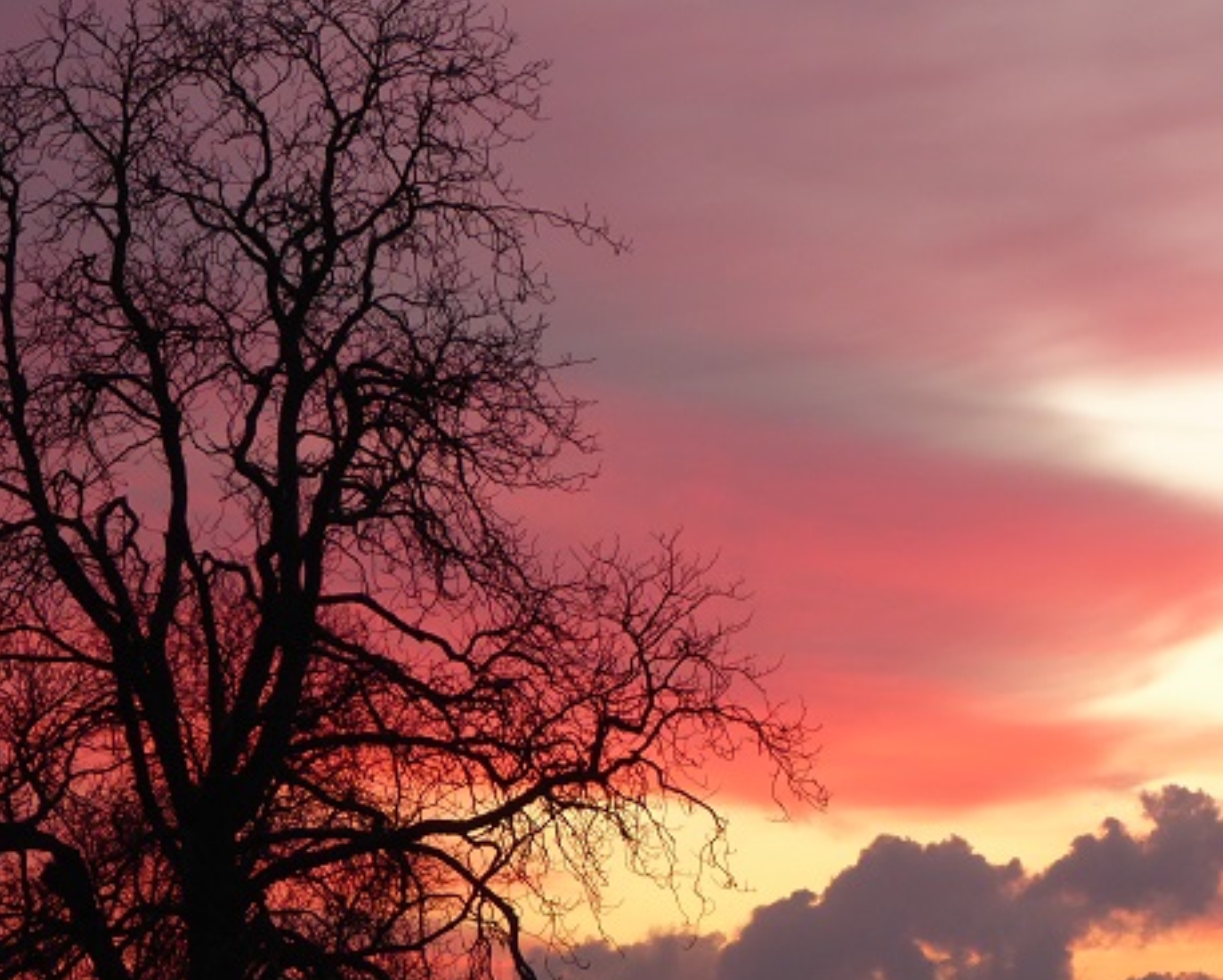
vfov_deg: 9.3
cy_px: 705
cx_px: 919
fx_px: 6049
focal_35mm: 167
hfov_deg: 11.5
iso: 200
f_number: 5
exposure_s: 1/25
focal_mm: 17.5
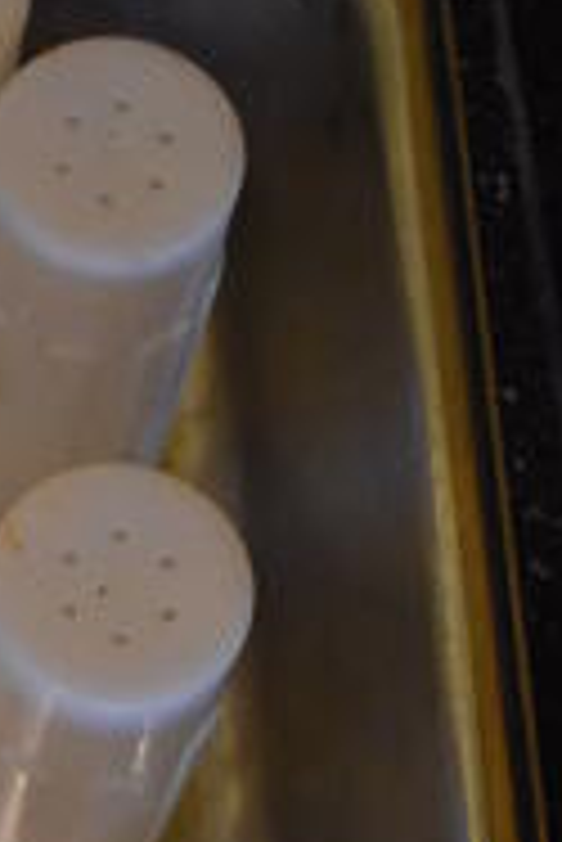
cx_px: -535
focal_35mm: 132
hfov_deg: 9.7
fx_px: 3085
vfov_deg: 14.2
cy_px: 1380
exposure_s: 1/125
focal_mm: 18
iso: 2500
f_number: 3.5
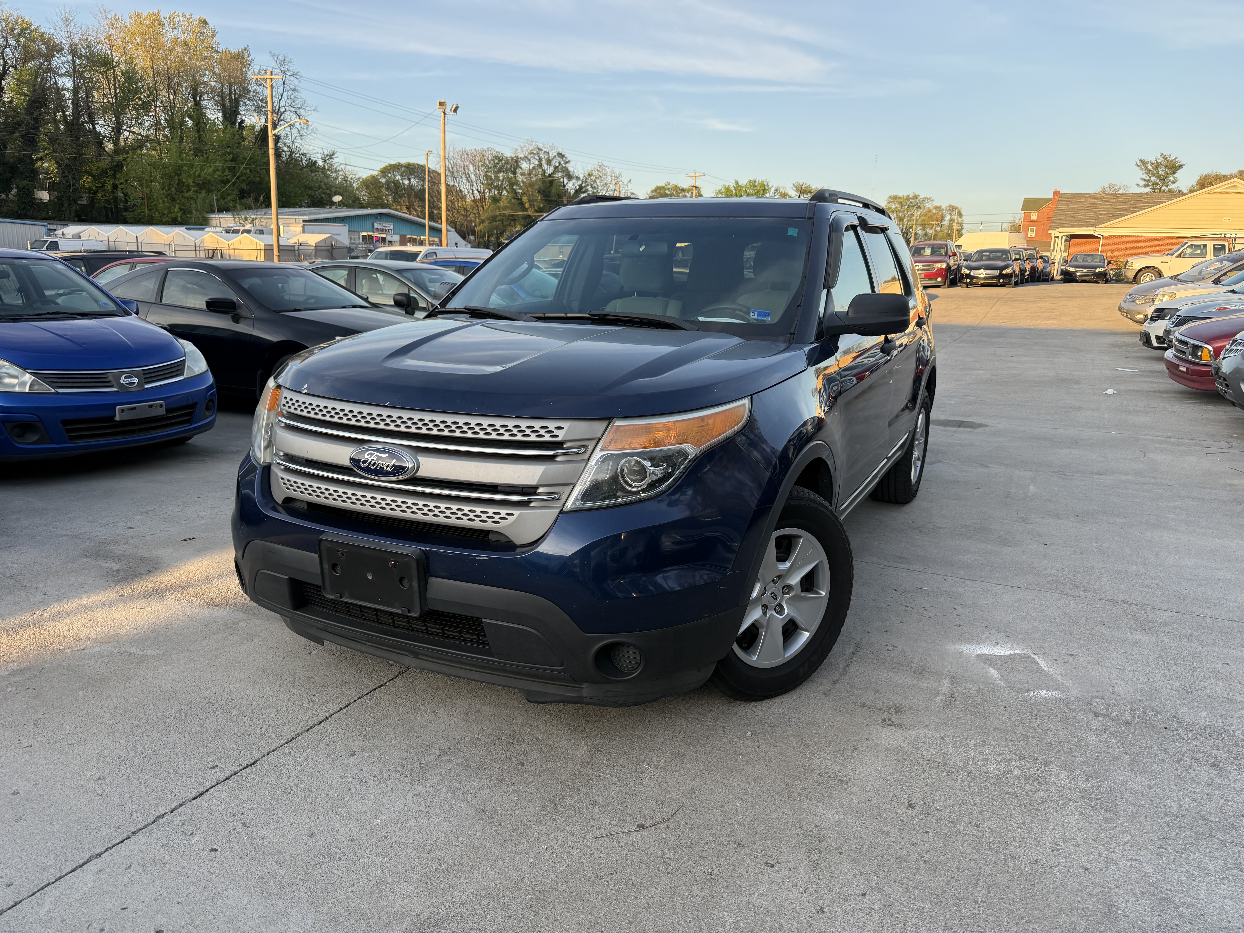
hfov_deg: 71.6
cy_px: 466
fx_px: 862
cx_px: 622
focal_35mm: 24
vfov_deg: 56.8
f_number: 1.78
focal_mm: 6.76
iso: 100
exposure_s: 1/677
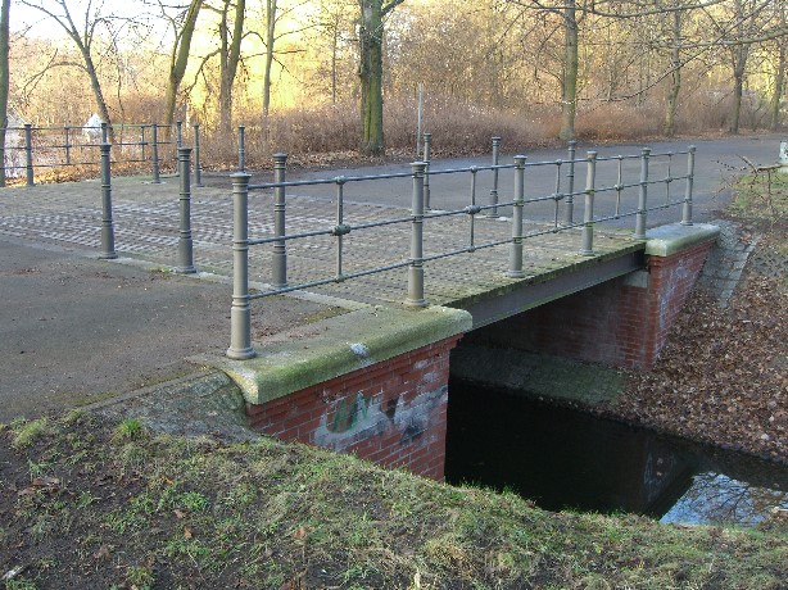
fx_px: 865
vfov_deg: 37.7
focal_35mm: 38
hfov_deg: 49.0
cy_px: 295
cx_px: 394
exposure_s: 1/80
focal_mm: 7.9
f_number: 2.8
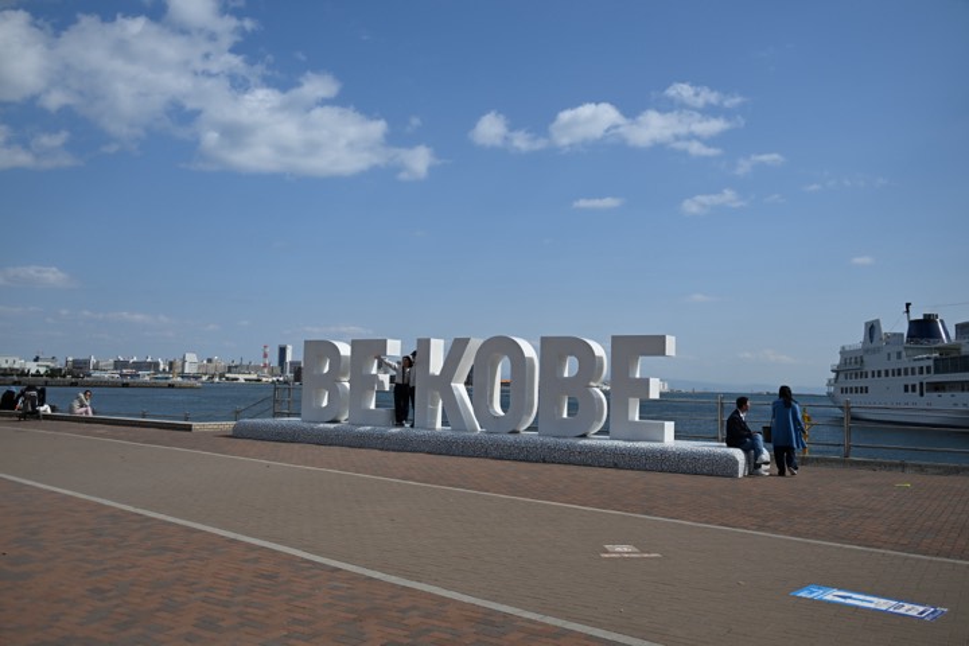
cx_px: 484
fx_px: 848
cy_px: 323
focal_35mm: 32
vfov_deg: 41.7
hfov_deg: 59.5
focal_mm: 31.5
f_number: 5
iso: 64
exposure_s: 1/1000
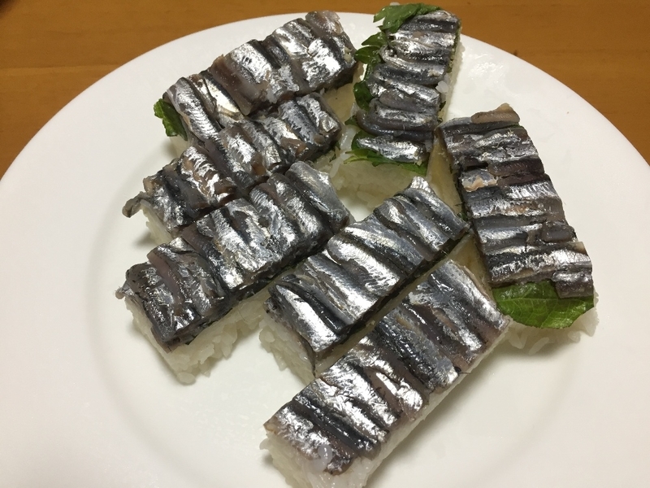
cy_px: 244
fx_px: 545
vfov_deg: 48.2
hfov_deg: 61.7
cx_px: 325
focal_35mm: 29
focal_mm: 4.15
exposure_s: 1/30
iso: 40
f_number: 2.2
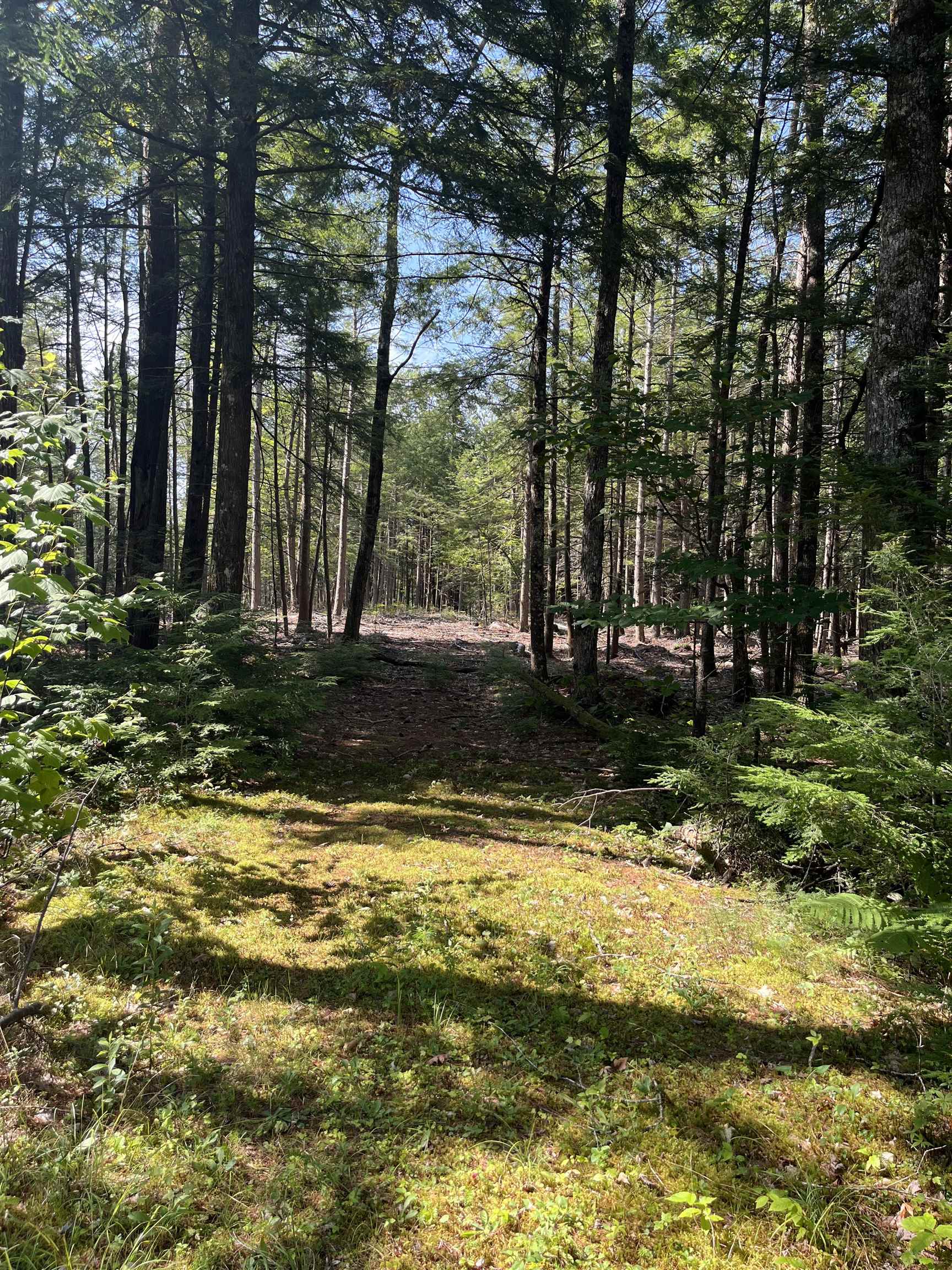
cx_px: 476
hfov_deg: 53.1
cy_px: 635
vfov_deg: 67.3
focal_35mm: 26
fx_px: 953
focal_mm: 5.1
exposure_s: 1/550
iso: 50
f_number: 1.6
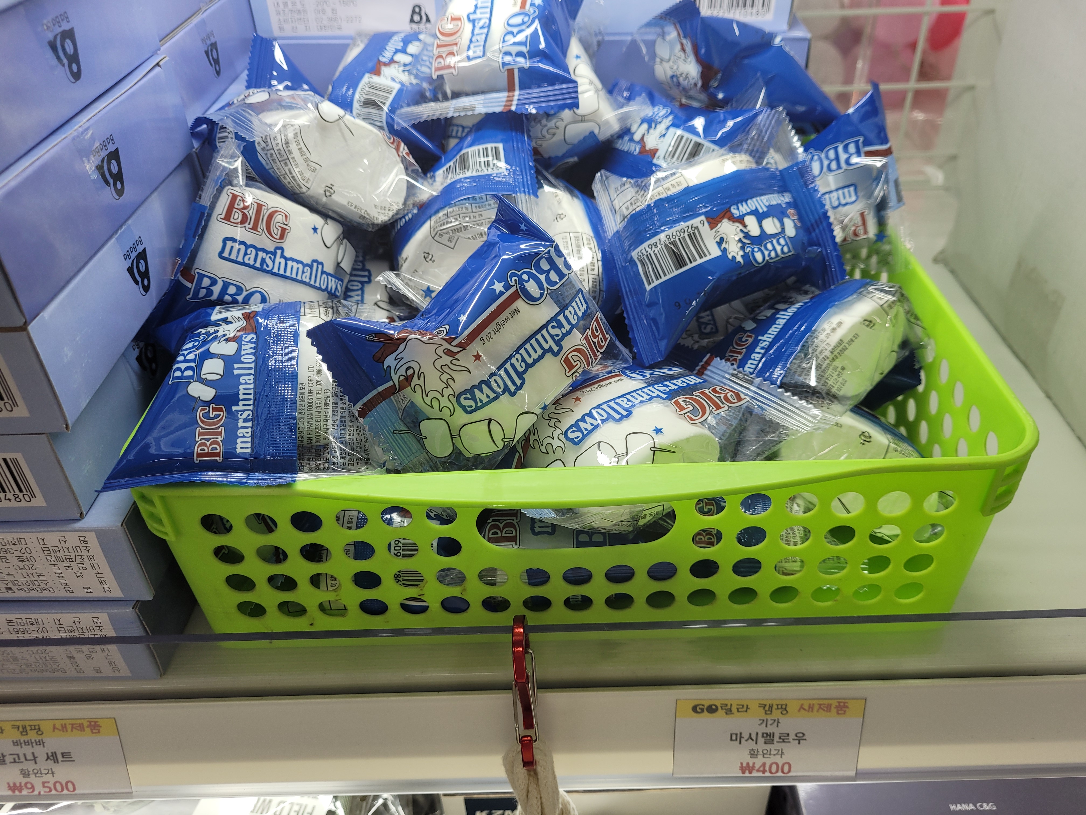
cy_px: 408
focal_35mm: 26
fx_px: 816
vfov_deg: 53.1
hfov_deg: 67.3
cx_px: 543
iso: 50
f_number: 1.8
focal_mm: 5.4
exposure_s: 1/120
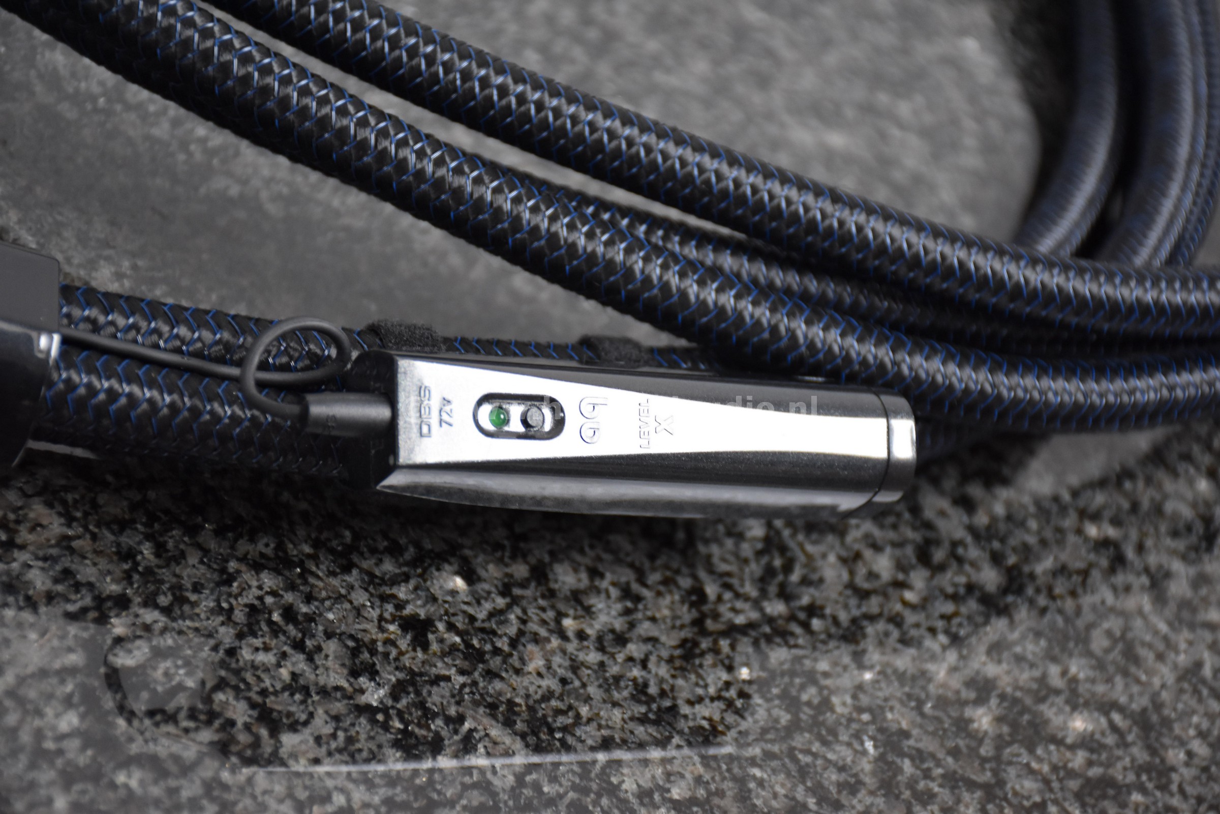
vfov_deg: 12.2
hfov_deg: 18.2
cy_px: 407
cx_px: 610
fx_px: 3812
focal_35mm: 112
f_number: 5
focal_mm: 75
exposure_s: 1/60
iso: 900
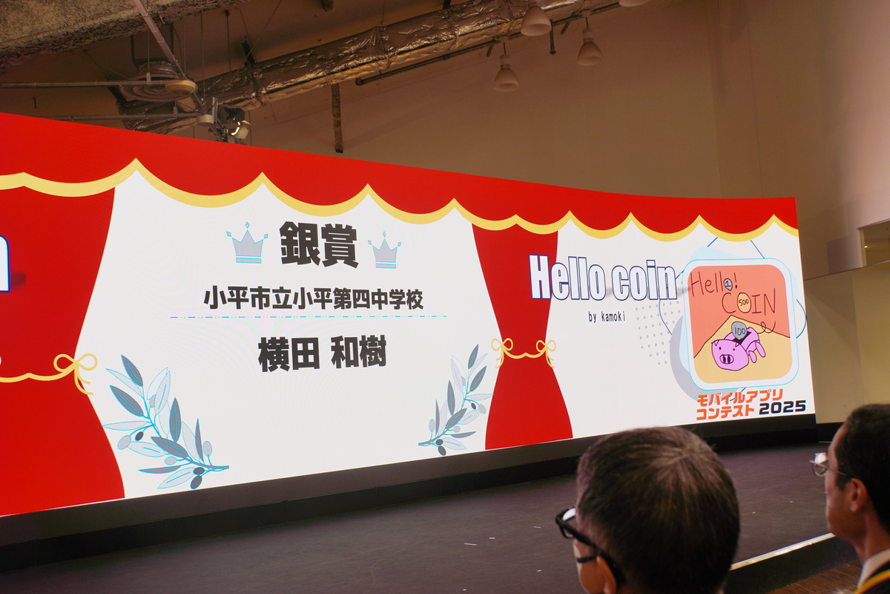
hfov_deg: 52.4
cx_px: 445
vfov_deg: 36.3
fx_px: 905
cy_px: 297
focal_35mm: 37
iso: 100
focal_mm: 24.4
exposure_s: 1/50
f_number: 5.6
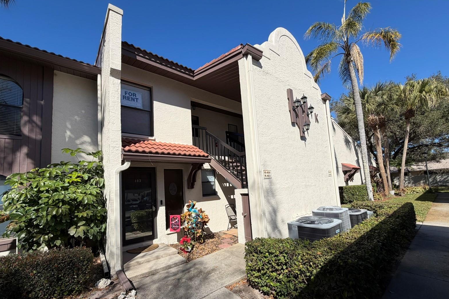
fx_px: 187
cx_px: 225
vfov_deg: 76.9
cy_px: 170
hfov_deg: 100.4
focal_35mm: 15
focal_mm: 2.22
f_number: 2.2
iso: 20
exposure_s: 1/1001
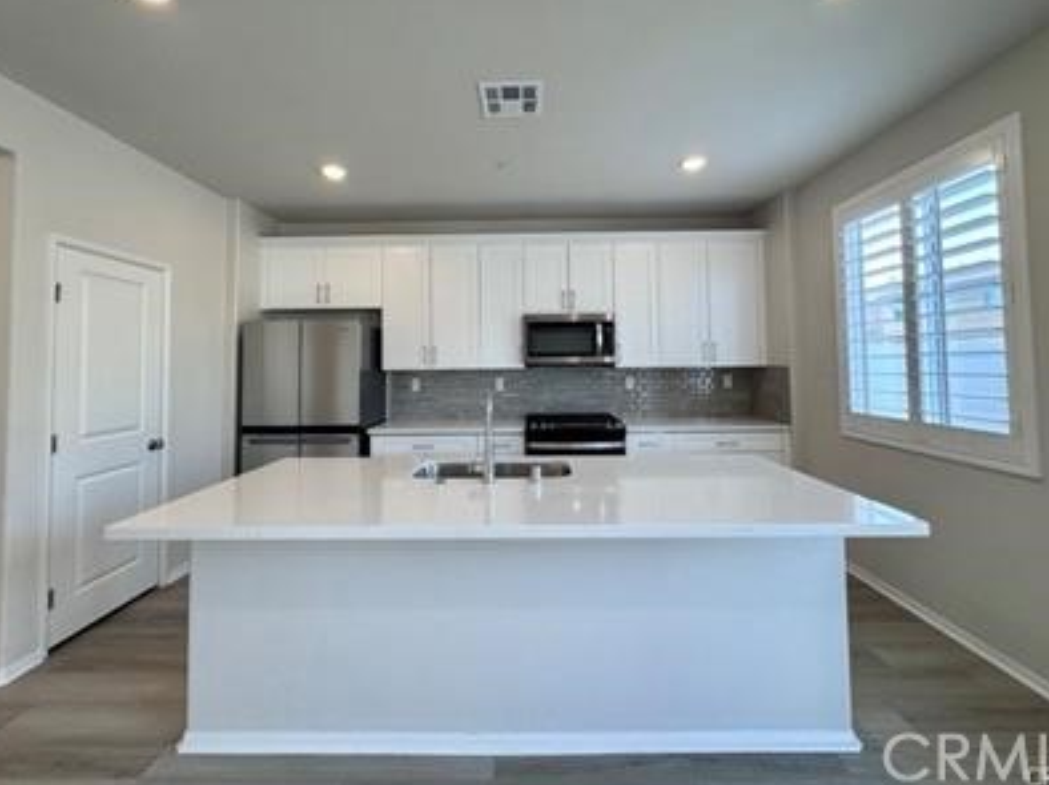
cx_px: 522
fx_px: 485
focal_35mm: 16
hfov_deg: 94.5
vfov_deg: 77.8
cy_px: 347
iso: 80
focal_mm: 2.22
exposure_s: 1/120
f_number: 2.2
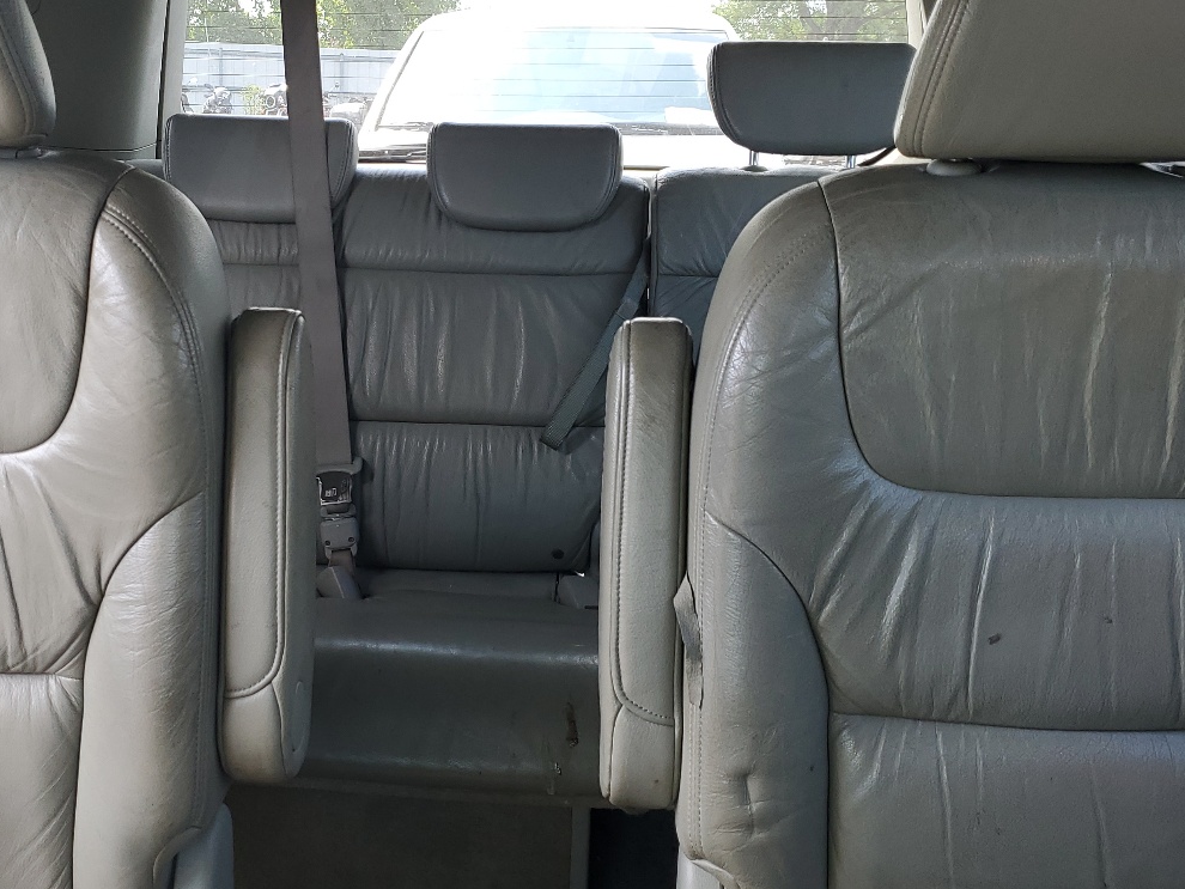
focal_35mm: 42
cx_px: 445
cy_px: 412
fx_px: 1438
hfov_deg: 44.4
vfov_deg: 34.3
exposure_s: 1/133
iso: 50
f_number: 1.5
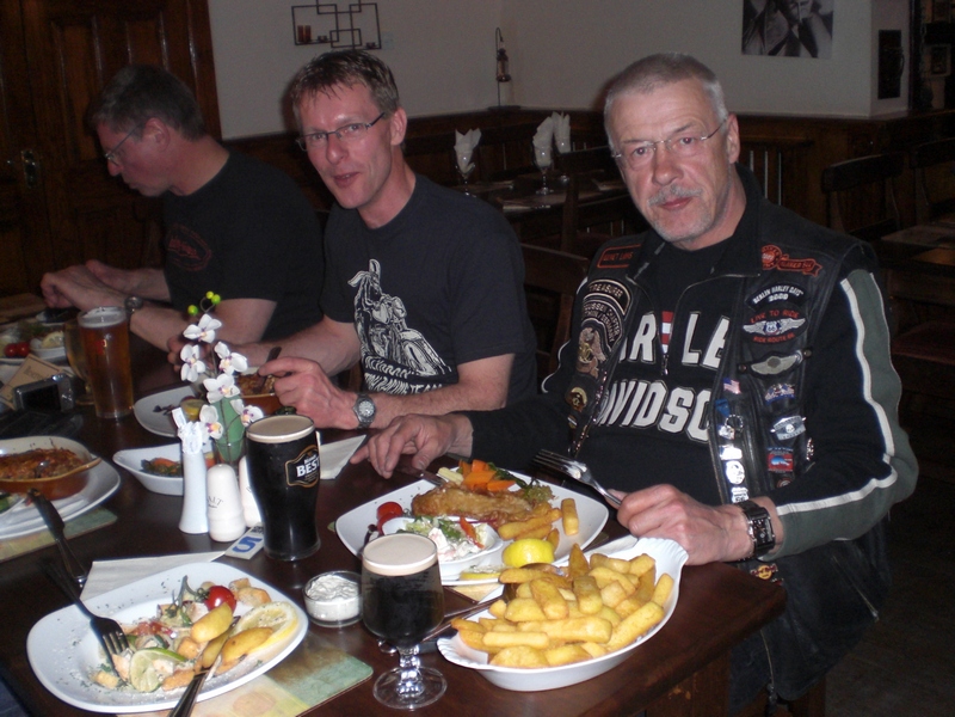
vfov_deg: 37.7
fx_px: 1048
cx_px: 478
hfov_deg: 49.0
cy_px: 358
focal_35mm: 38
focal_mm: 6.3
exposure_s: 1/60
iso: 200
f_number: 3.1
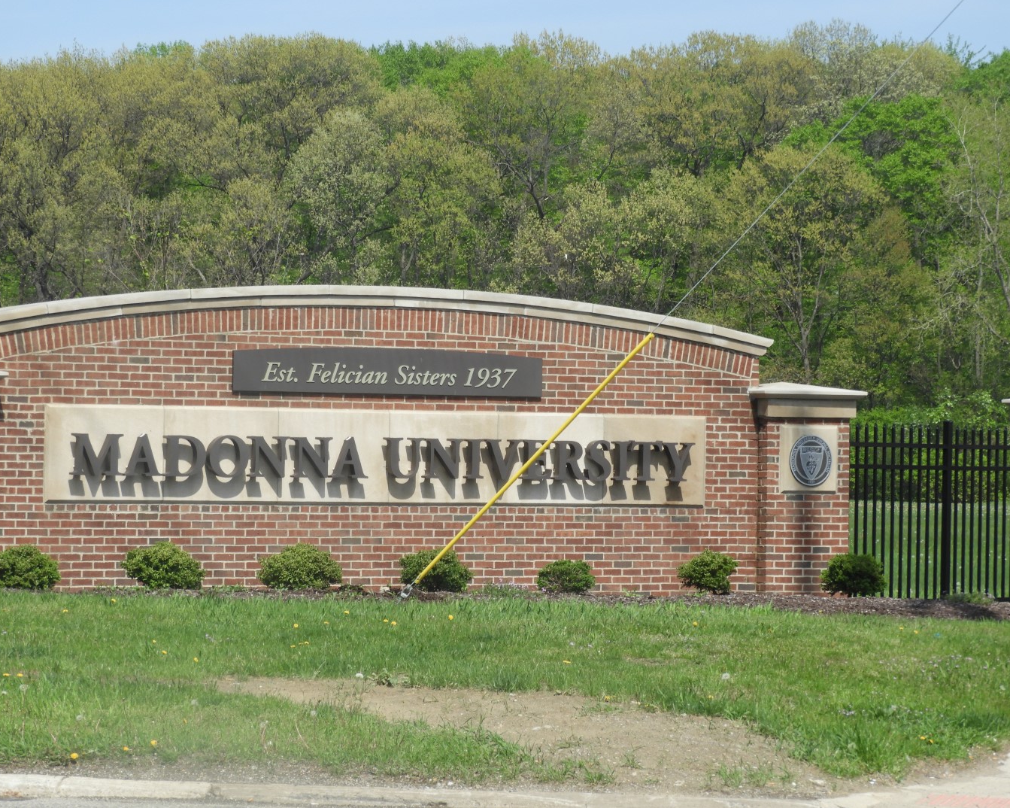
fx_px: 4692
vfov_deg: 9.8
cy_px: 404
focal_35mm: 157
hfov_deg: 12.3
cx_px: 494
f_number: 5.2
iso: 100
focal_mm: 26.9
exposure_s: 1/500
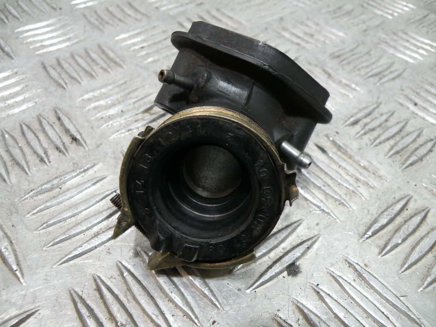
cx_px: 218
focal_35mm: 27
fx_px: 340
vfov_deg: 51.4
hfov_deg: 65.3
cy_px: 164
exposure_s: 1/60
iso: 86
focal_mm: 4.7
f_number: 2.8
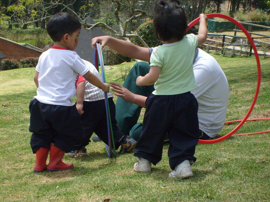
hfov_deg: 18.5
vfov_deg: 14.0
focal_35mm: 106
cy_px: 101
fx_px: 827
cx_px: 135
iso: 80
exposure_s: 1/500
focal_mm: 17.4
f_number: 4.9
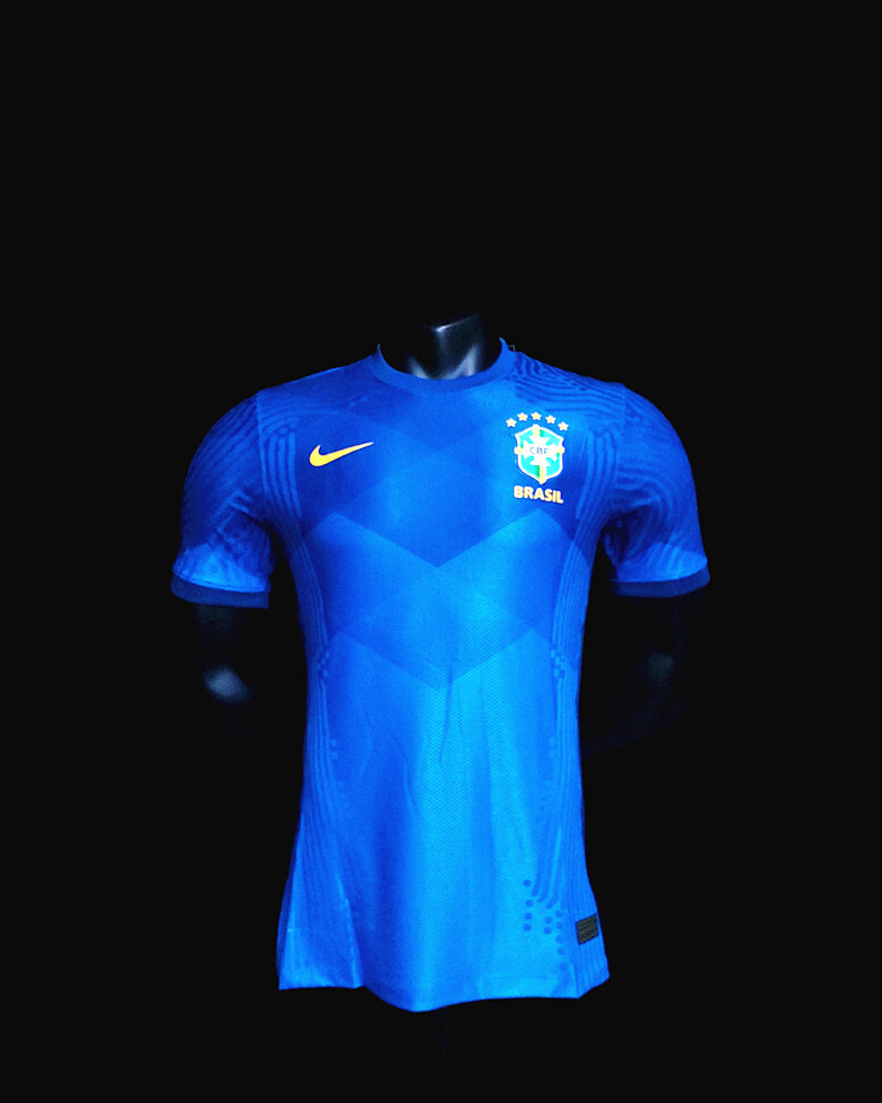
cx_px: 451
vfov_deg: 62.2
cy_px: 519
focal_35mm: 28
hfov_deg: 51.5
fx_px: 914
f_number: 1.5
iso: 640
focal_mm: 4.3
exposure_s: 1/60
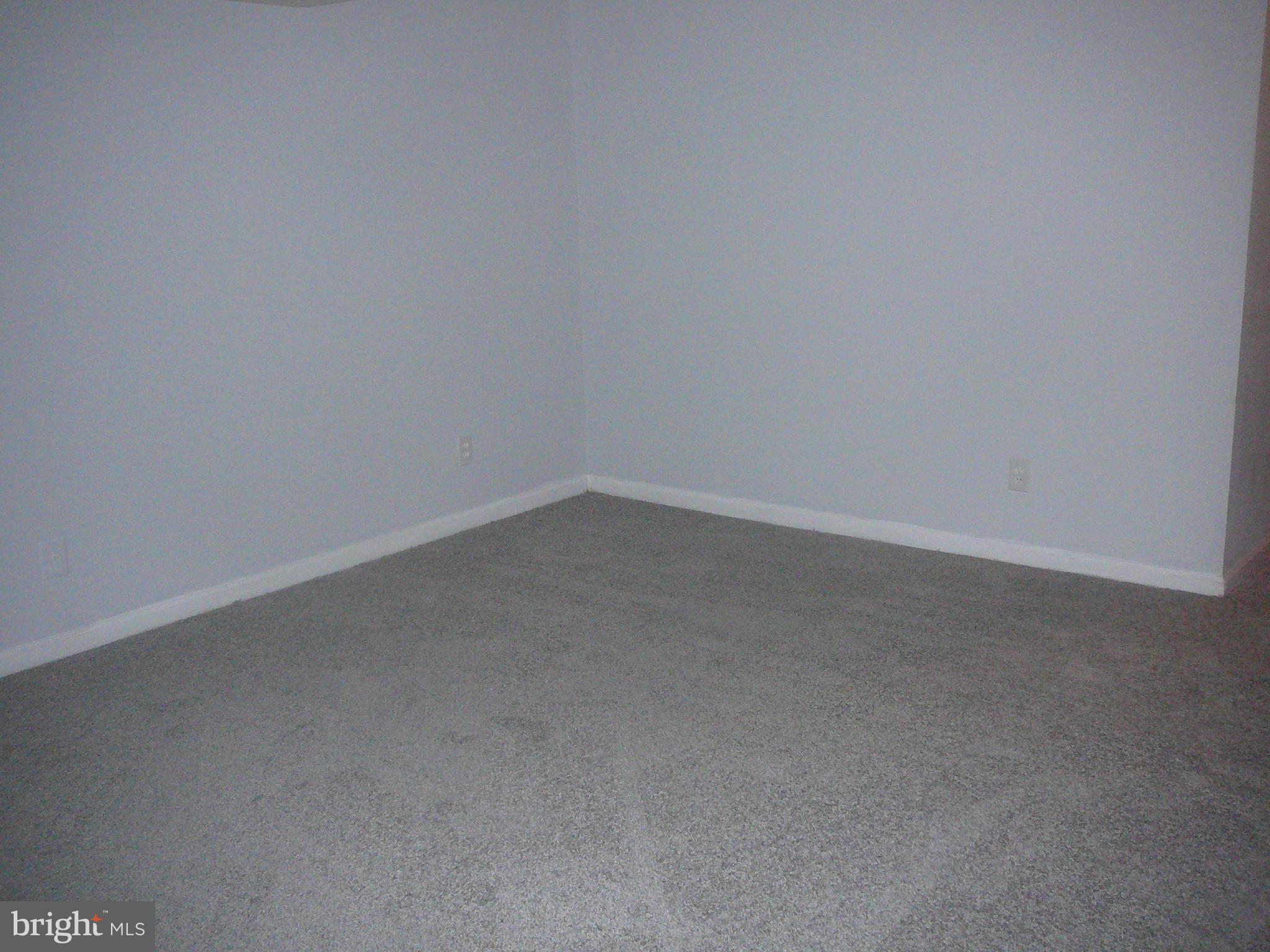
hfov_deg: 52.6
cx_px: 635
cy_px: 476
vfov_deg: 40.7
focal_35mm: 35
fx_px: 1284
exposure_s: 1/30
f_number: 2.8
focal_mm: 5.2
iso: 320
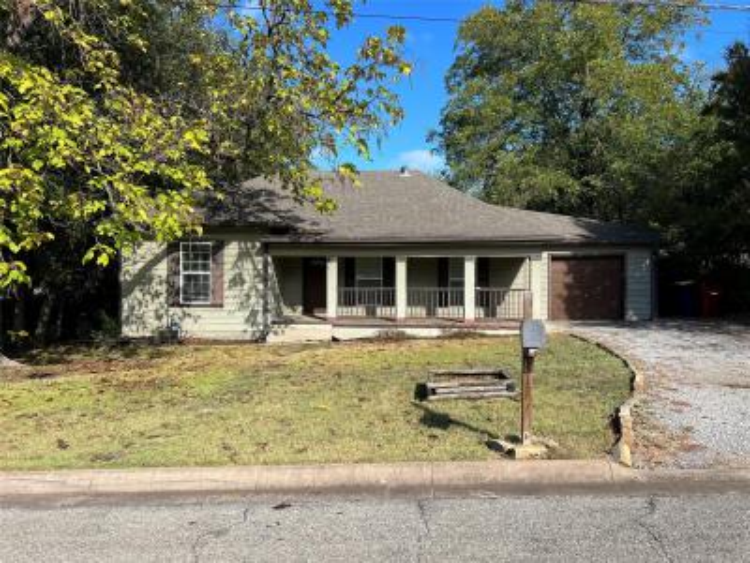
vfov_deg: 53.1
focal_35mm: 26
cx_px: 375
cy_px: 282
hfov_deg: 67.3
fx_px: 563
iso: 50
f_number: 1.5
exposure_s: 1/2841
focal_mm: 5.7
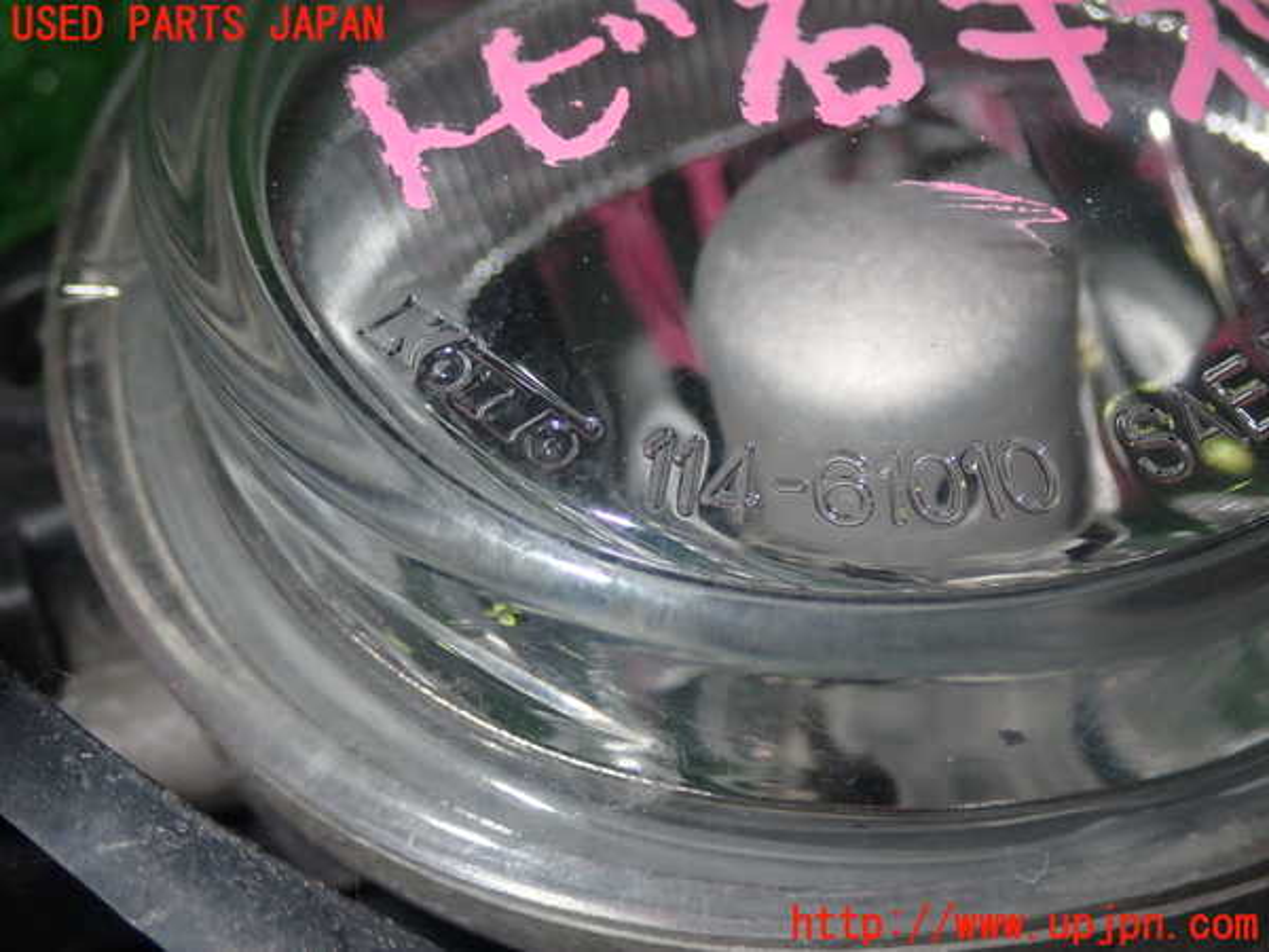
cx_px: 634
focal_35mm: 67
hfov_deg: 29.0
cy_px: 476
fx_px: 2456
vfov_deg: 21.9
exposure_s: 1/60
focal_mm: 11.88
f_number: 11
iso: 200
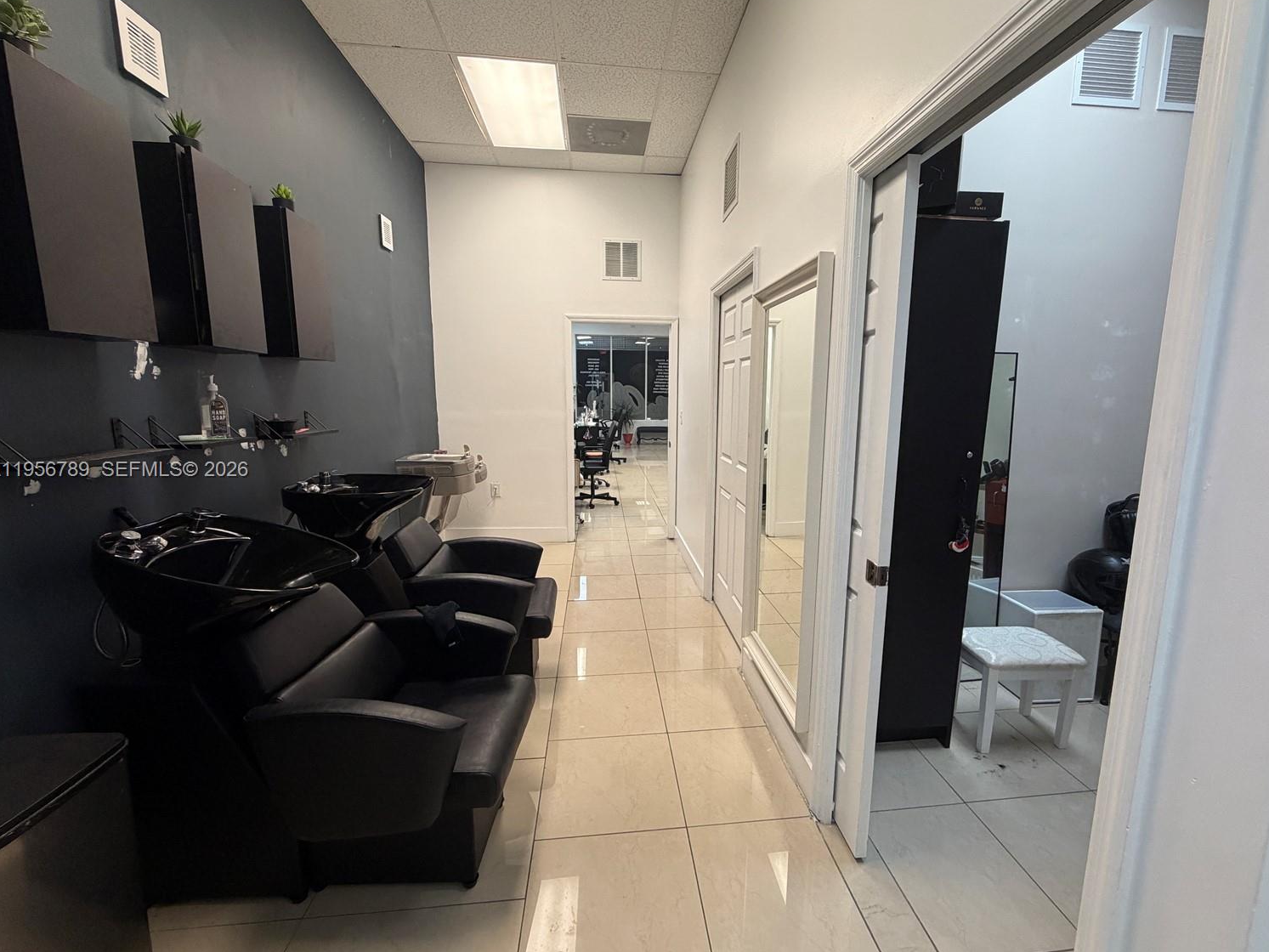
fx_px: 550
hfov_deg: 98.1
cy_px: 471
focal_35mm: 15
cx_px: 664
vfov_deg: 81.8
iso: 250
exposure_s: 1/120
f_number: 2.2
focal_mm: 2.22
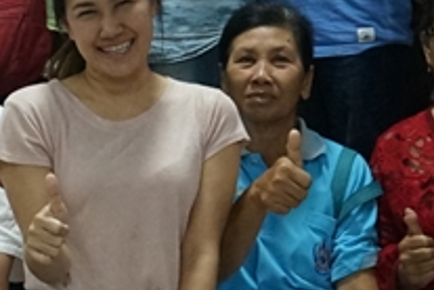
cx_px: -107
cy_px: 100
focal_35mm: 173
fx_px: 2085
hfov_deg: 11.6
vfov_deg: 7.9
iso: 3200
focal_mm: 28
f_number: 5.6
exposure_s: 1/60
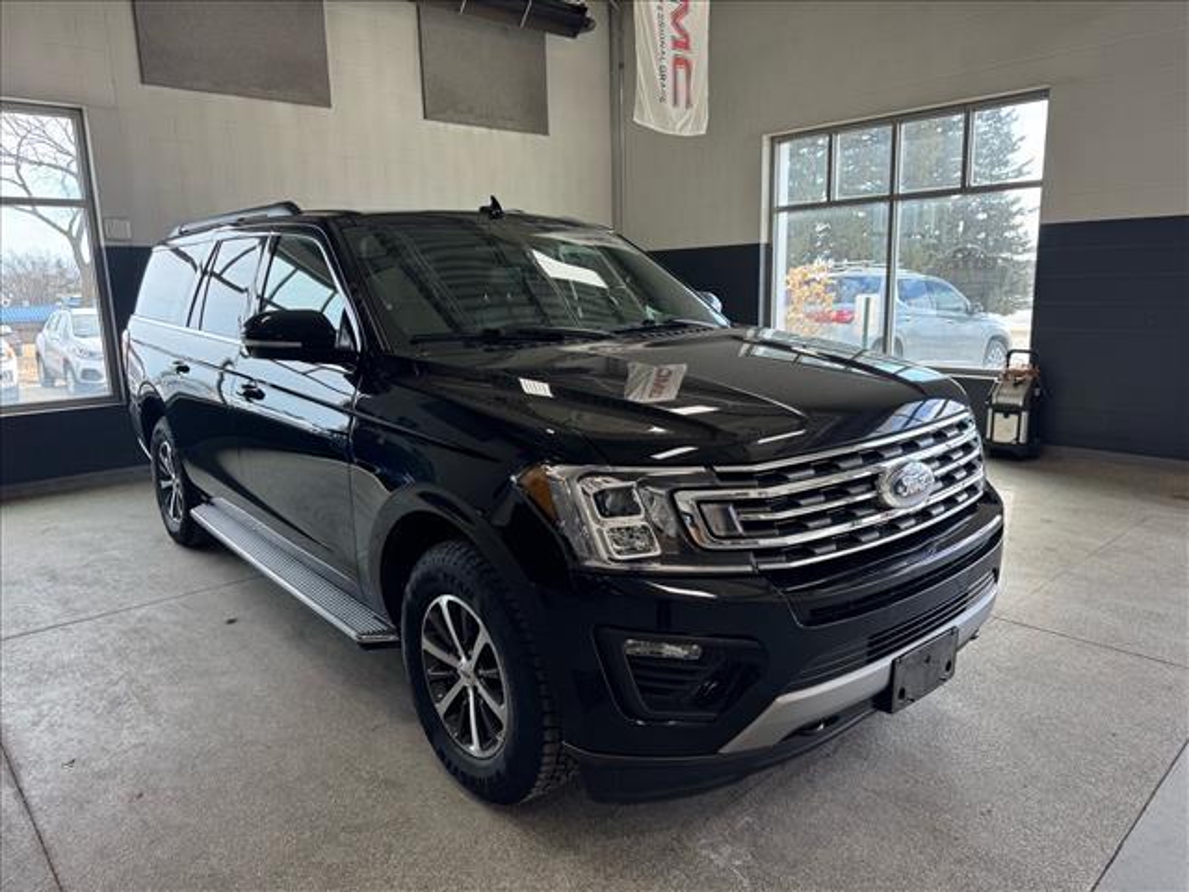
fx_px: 824
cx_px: 594
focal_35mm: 24
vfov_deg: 56.8
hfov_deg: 71.6
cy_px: 446
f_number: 1.78
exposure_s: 1/166
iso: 64
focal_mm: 6.76
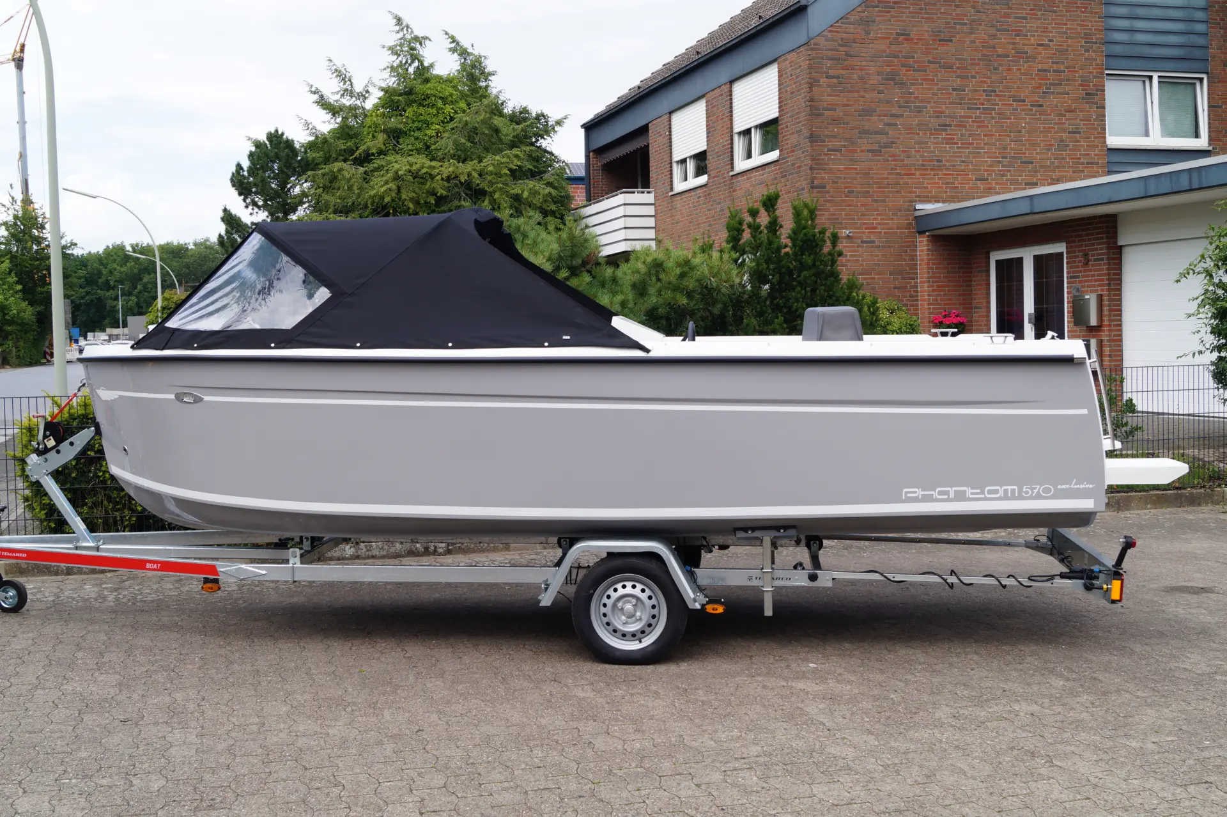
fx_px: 1329
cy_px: 408
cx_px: 614
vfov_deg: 34.2
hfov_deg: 49.6
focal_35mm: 39
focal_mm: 26
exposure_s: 1/125
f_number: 8
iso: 100
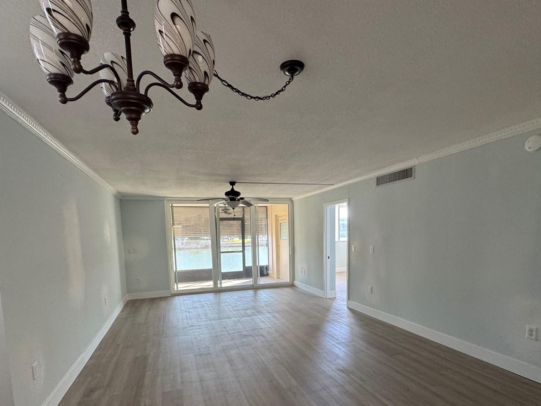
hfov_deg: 84.7
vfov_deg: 67.0
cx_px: 264
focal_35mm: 19
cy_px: 266
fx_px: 297
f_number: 2.2
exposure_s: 1/120
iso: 200
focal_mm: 2.22
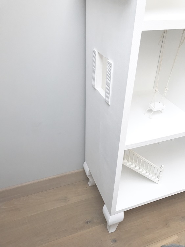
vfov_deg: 63.4
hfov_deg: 49.8
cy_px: 124
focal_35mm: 28
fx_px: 199
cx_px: 92
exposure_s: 1/17
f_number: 1.8
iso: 50
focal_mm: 3.99
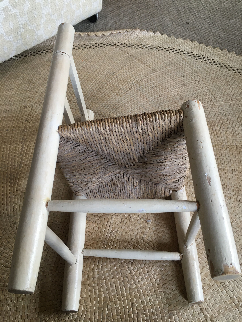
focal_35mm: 29
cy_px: 161
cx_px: 121
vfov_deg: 61.7
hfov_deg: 48.2
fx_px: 270
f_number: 2.2
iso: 80
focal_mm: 4.15
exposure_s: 1/33
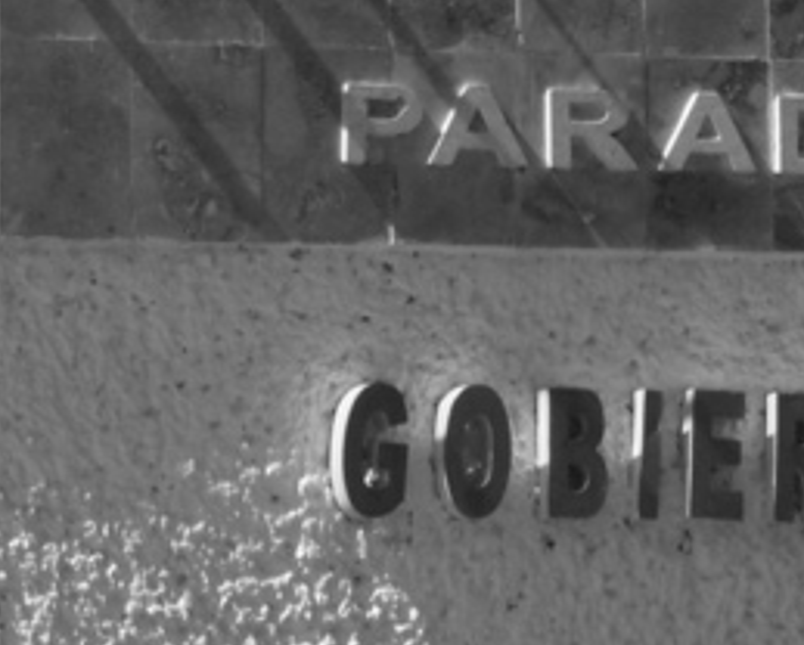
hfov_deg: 5.5
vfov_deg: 4.4
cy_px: -326
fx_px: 8269
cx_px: 1093
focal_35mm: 347
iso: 100
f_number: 13
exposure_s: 1/125
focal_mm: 40
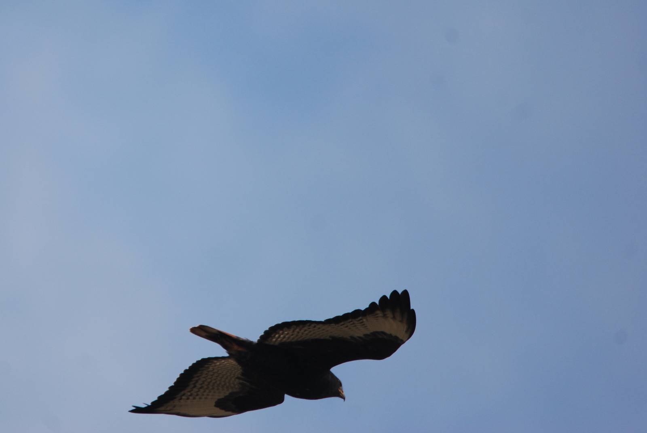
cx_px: 324
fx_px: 13495
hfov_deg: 2.7
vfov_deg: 1.8
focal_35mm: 750
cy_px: 216
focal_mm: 500
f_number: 6.3
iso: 200
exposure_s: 1/640
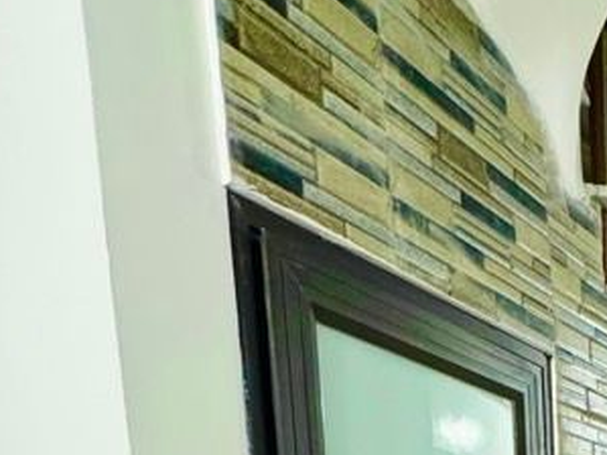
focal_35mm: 48
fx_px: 841
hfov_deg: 31.9
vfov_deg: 23.2
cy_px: 715
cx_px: 757
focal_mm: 2.22
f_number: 2.2
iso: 400
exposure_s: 1/50
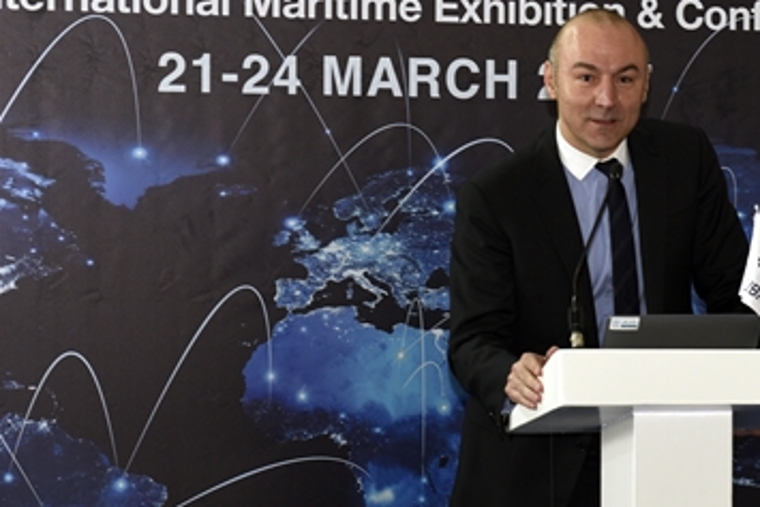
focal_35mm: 132
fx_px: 2788
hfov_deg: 15.5
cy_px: 254
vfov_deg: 10.4
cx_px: 550
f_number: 6.3
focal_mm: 70
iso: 640
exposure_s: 1/60
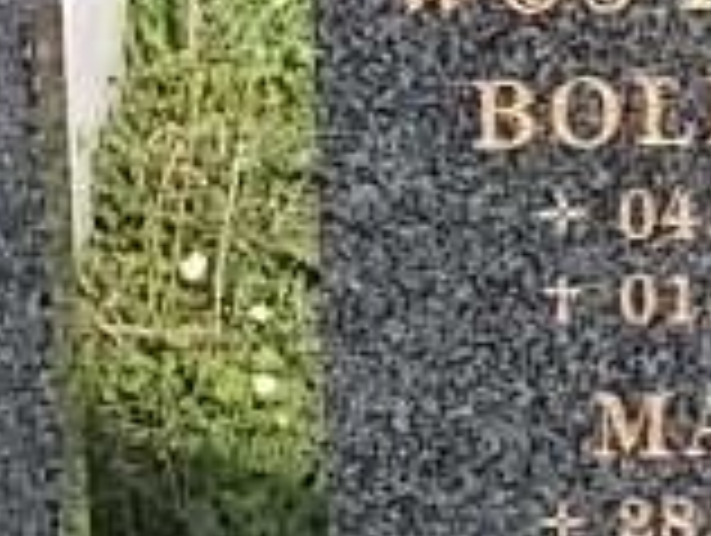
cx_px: 405
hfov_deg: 9.6
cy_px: 185
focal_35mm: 206
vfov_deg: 7.2
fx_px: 4238
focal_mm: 7.2
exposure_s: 1/160
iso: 80
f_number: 7.2
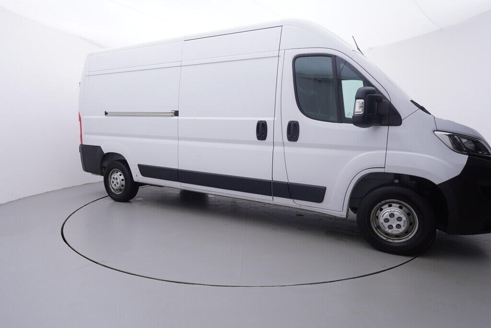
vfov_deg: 56.2
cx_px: 246
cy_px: 164
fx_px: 307
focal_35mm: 22
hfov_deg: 77.3
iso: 200
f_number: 5
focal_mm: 15
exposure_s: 1/80
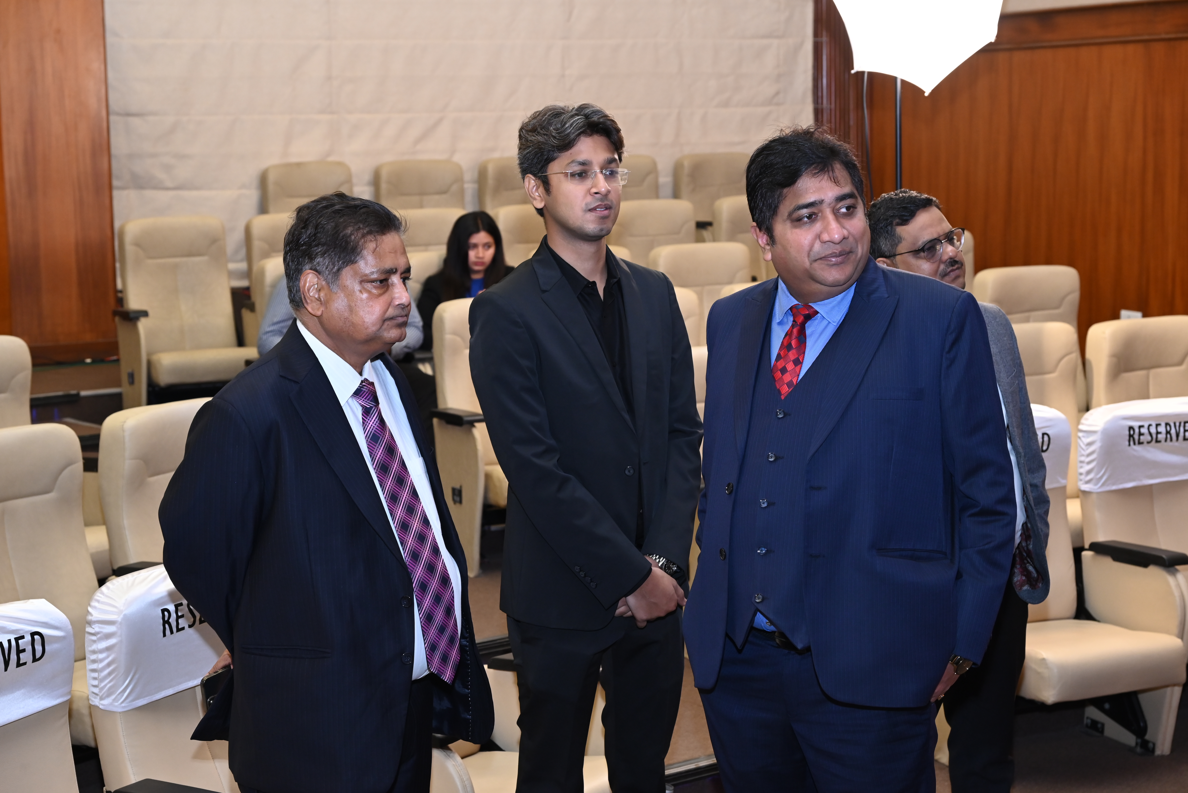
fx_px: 1981
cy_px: 396
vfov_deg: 22.6
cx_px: 594
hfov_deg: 33.4
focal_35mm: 60
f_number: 5.6
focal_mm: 60
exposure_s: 1/125
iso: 1250
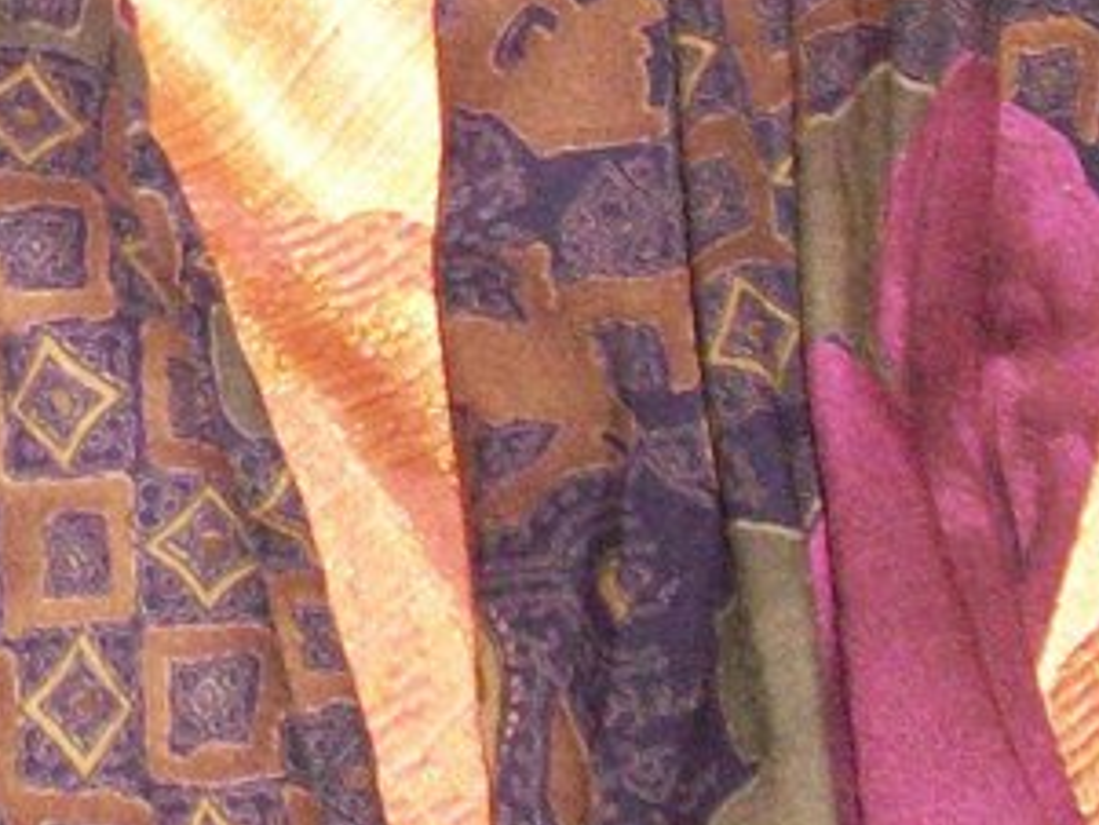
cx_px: -553
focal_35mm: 164
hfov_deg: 11.5
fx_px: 5209
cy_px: -117
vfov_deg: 9.0
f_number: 2.8
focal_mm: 6.2
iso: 200
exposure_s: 1/64
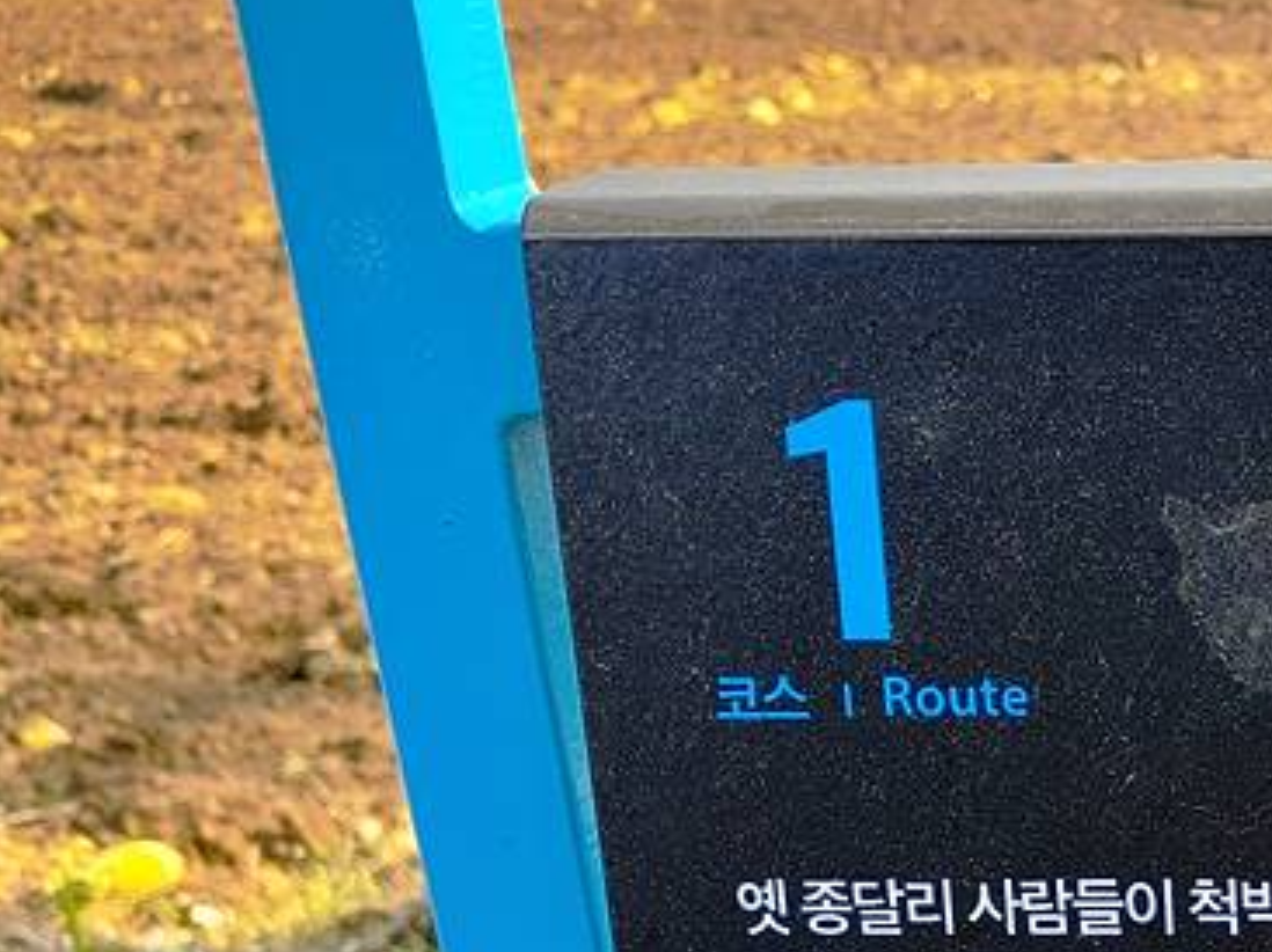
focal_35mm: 64
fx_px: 2350
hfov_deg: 27.4
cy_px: 1030
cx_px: 1446
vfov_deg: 21.8
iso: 50
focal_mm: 4.81
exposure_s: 1/177
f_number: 1.8
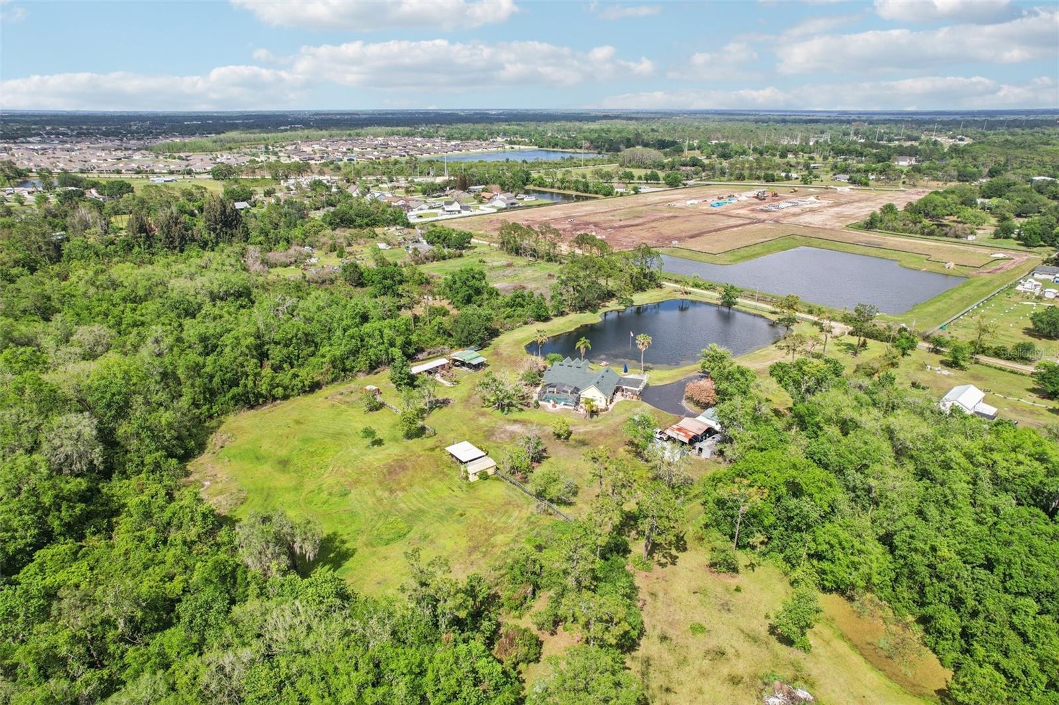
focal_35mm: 22
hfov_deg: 78.6
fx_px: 647
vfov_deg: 57.2
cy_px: 352
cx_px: 530
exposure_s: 1/2000
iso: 110
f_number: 2.8
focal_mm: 8.4
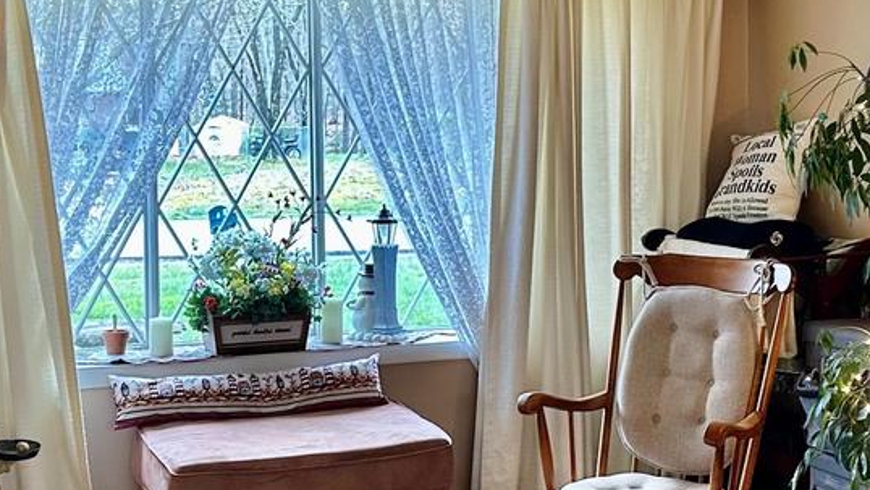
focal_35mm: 70
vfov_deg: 17.2
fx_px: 1615
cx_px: 495
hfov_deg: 30.1
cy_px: 167
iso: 160
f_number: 1.78
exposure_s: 1/60
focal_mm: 6.86
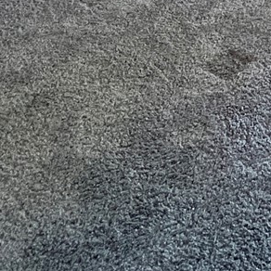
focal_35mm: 63
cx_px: 473
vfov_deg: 19.3
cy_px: -239
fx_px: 558
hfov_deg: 20.4
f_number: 1.8
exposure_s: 1/60
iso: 200
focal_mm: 1.57
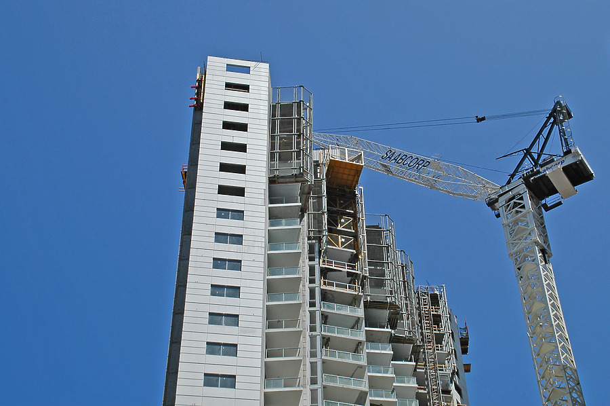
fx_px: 1066
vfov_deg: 21.5
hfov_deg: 31.9
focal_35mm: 63
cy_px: 203
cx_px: 305
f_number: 10
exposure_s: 1/400
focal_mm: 42
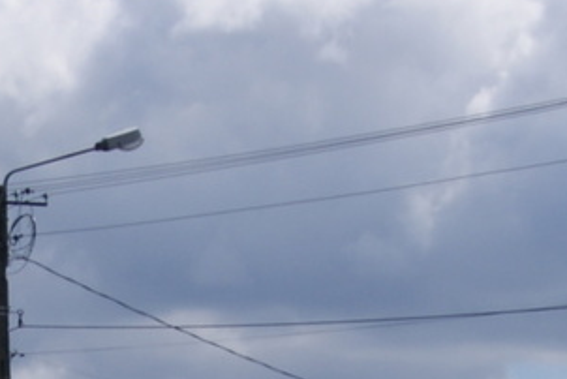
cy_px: 884
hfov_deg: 7.2
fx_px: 4425
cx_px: -203
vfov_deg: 4.8
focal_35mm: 281
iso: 100
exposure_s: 1/250
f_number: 13
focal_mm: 35
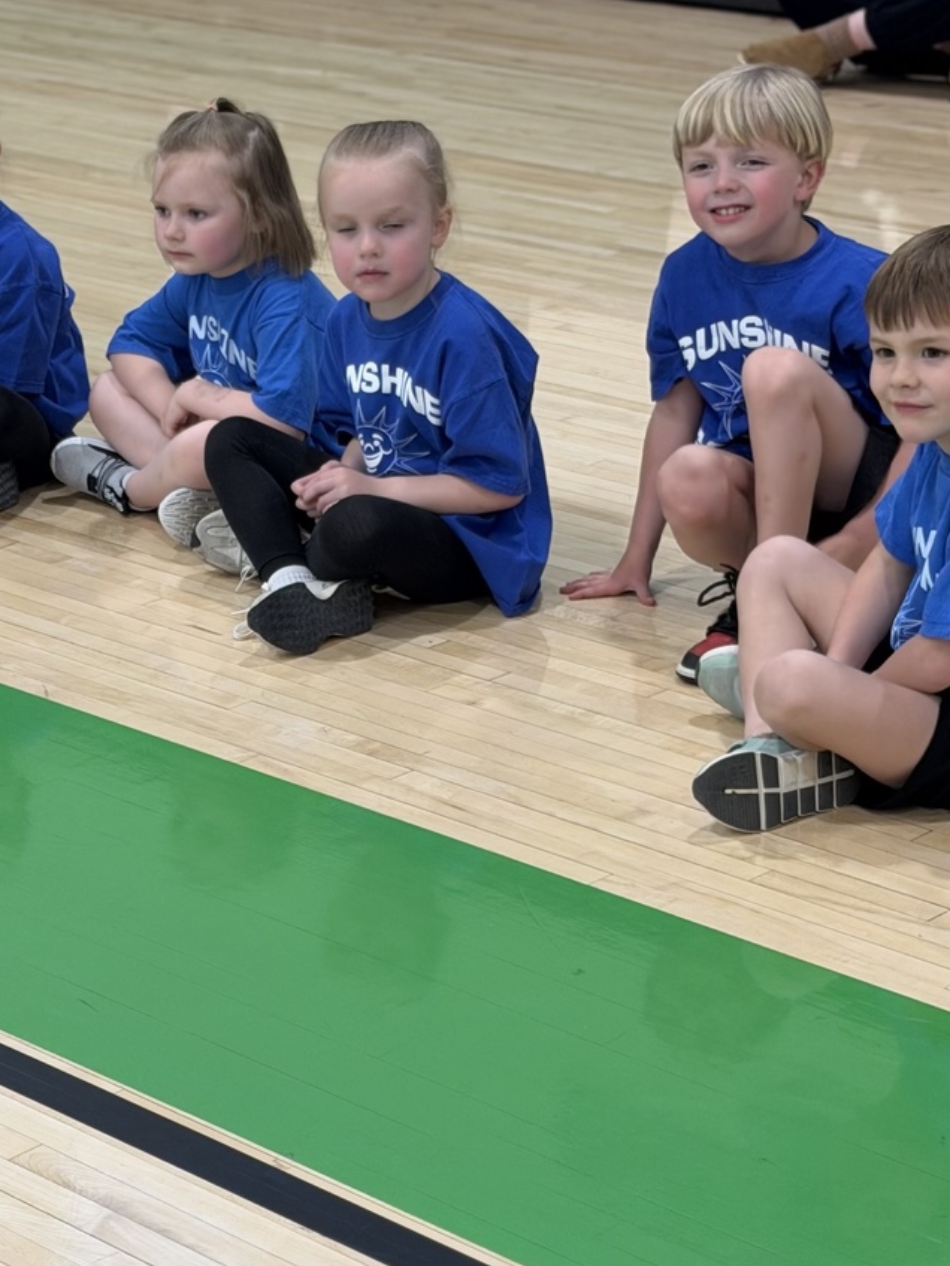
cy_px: 572
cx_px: 508
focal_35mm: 58
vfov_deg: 33.2
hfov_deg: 25.2
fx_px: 2121
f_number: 1.78
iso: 100
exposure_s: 1/70
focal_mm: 6.76
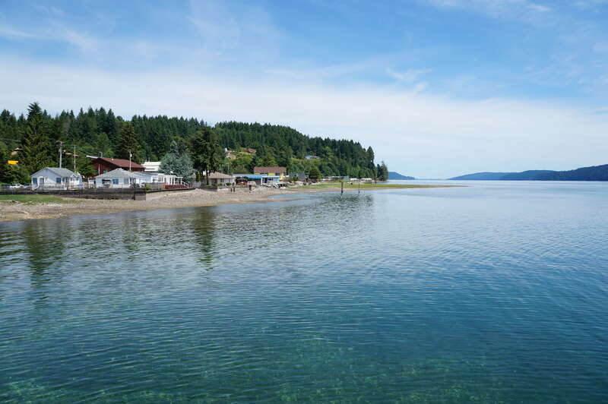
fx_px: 456
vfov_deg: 47.9
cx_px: 304
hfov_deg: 67.4
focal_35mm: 27
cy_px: 202
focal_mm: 18
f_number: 8
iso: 200
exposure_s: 1/640
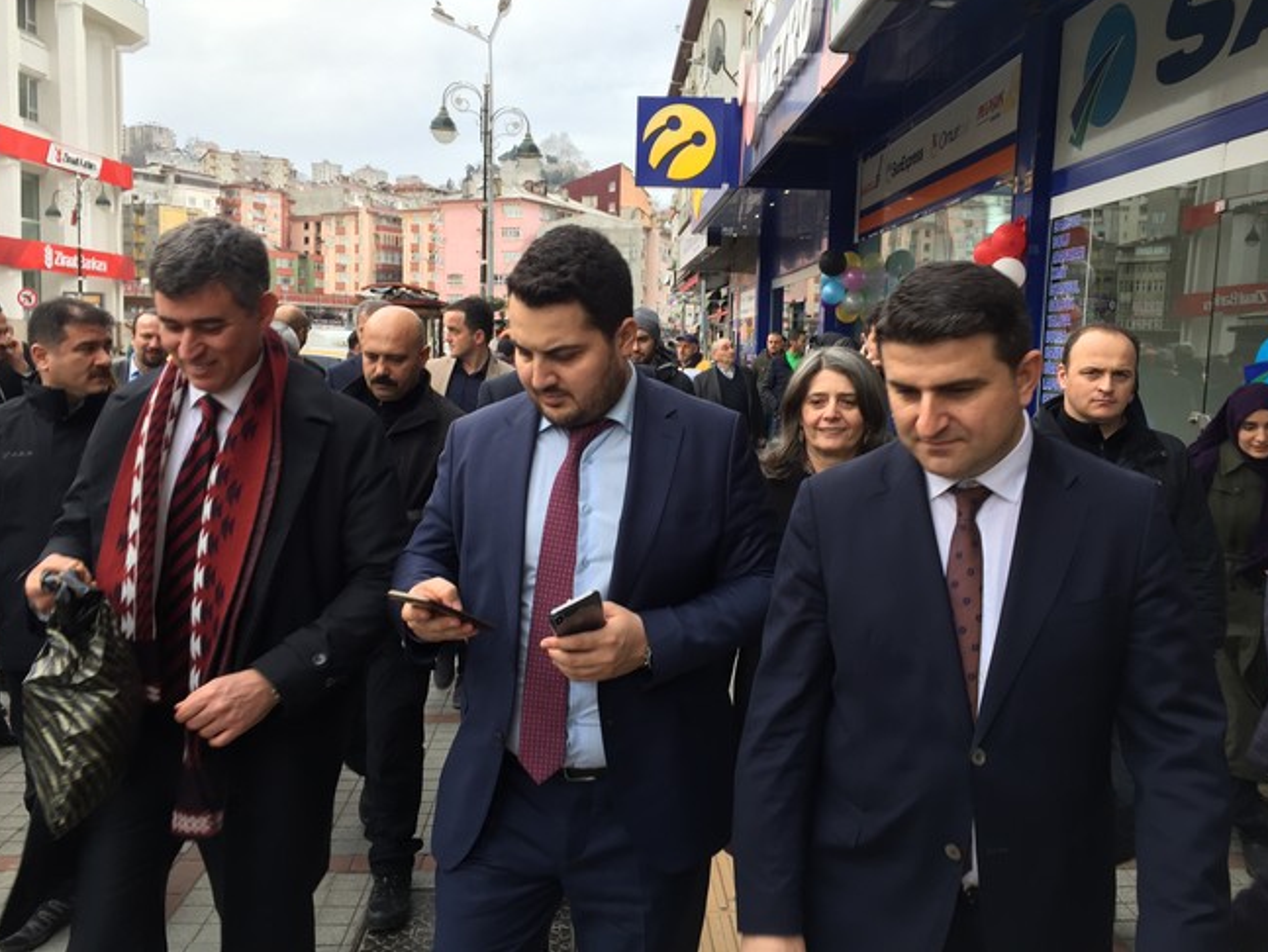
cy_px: 462
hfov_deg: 59.9
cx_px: 631
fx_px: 1100
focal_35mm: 30
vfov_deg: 46.8
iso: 32
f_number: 2.2
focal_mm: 4.15
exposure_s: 1/100
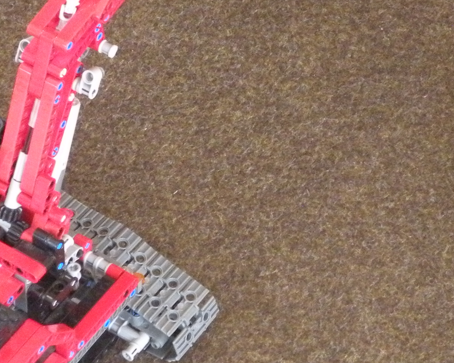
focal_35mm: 197
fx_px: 2647
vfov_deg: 7.8
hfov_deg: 9.8
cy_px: 51
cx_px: 232
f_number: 3.5
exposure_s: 1/28.4
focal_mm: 11.9
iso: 400
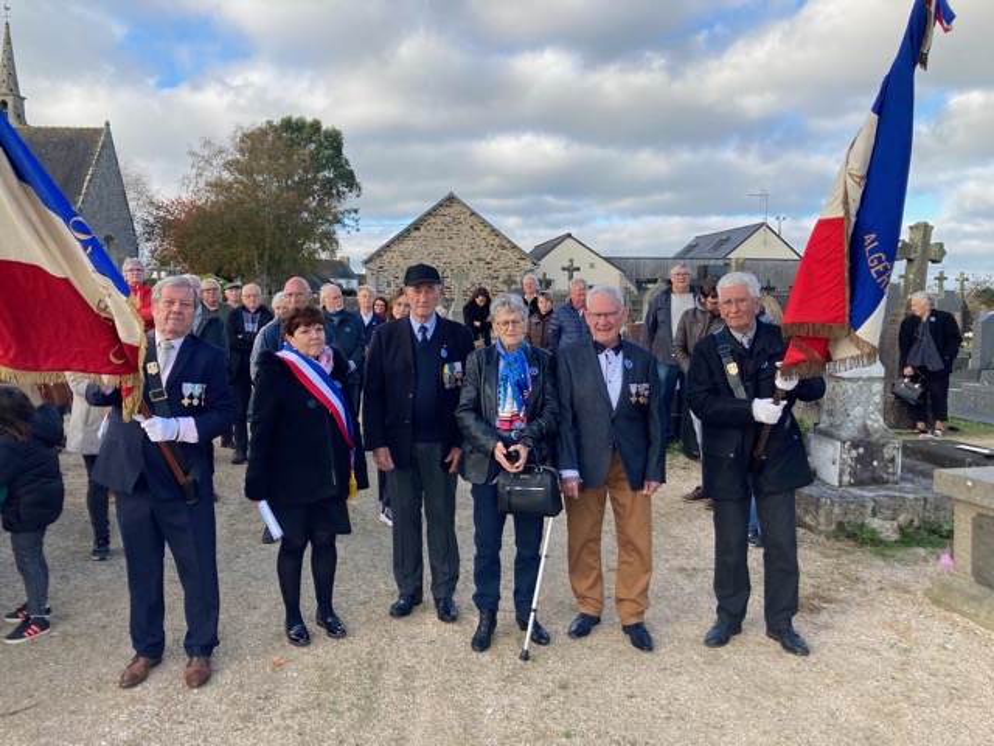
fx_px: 804
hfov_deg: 63.4
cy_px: 373
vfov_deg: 49.7
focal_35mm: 28
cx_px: 497
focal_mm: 3.99
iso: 20
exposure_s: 1/676
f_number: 1.8
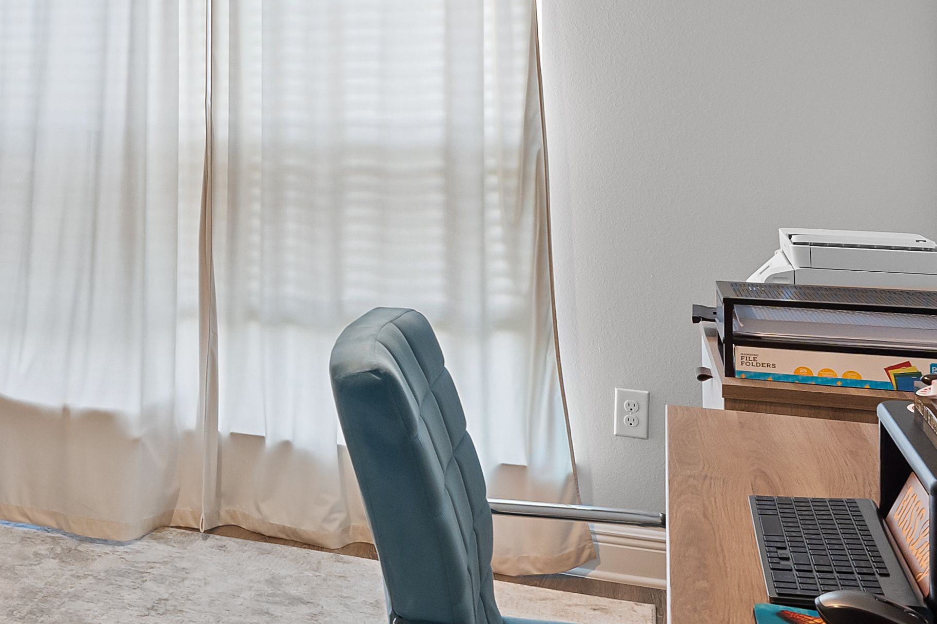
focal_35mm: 46
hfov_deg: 38.6
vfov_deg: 28.8
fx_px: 1197
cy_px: 158
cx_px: 30
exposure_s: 1/6
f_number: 7.1
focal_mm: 14
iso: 500
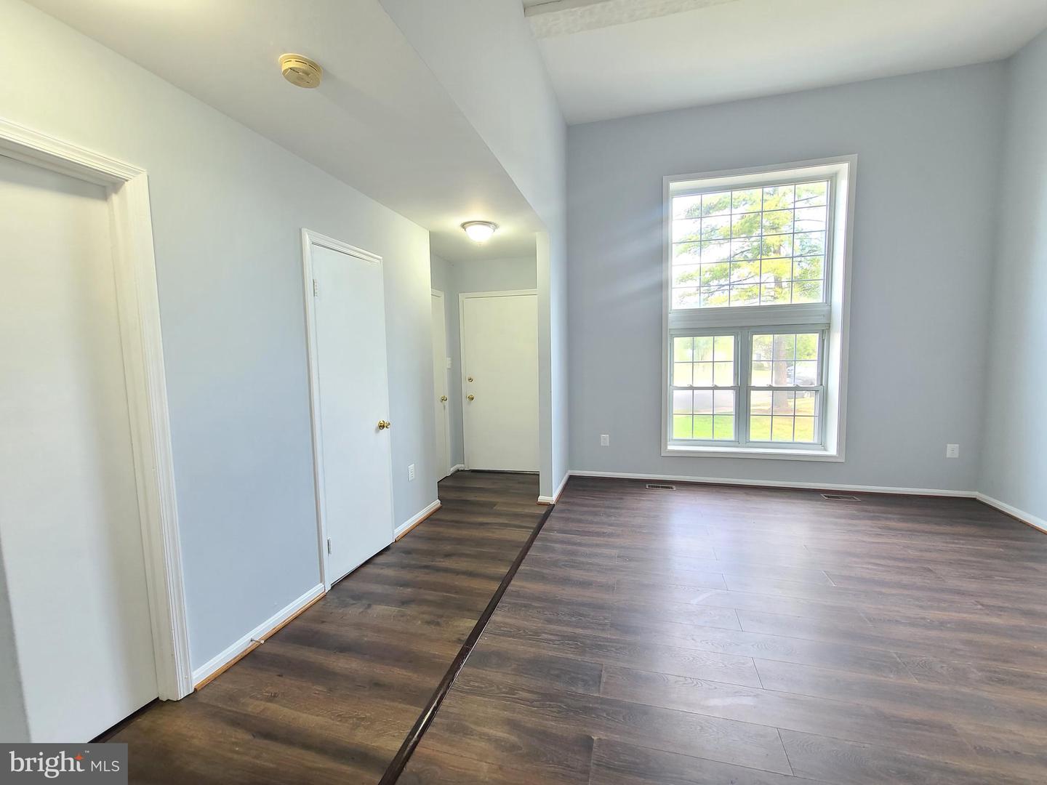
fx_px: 393
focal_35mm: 13
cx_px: 524
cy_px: 392
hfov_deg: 106.2
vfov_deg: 89.9
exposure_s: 1/60
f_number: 2.2
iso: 250
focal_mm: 2.2
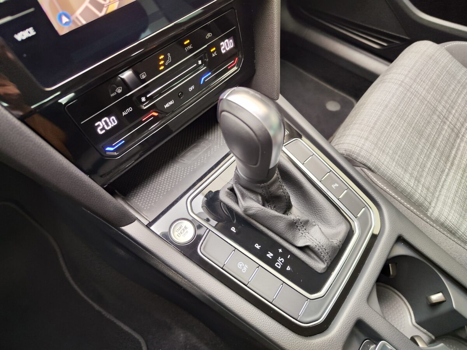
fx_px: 310
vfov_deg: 58.9
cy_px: 175
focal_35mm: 23
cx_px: 234
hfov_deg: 73.9
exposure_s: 1/46.7
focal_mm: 7.01
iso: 523
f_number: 1.69
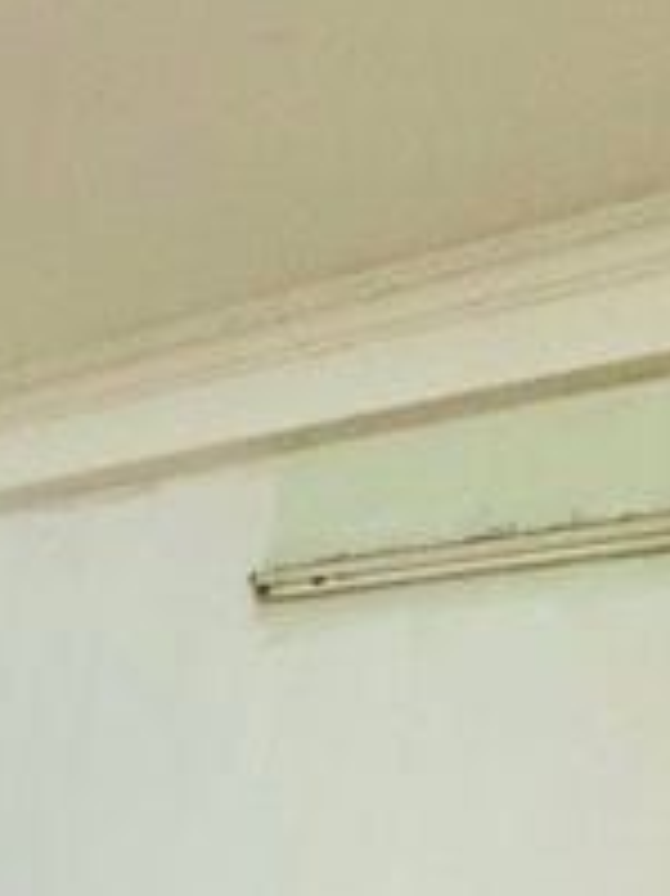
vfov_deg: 20.3
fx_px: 1860
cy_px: 1567
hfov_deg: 17.8
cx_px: -400
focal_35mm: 72
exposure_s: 1/50
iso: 640
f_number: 2.2
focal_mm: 2.22
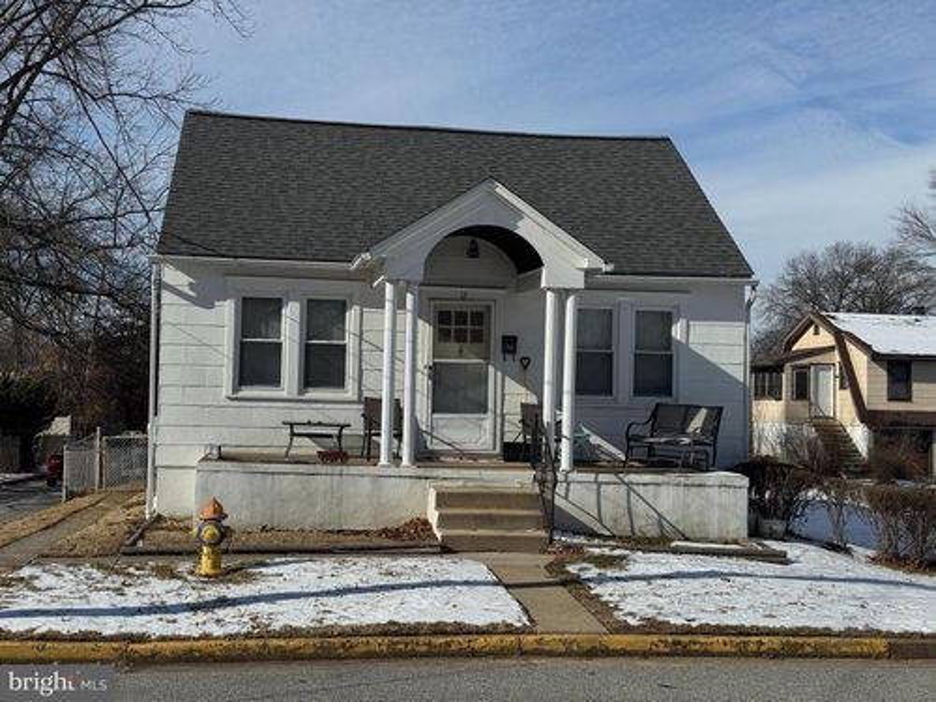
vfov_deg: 30.3
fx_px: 1298
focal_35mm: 48
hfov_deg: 39.7
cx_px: 468
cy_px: 351
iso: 64
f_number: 1.78
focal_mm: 6.76
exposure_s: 1/10526
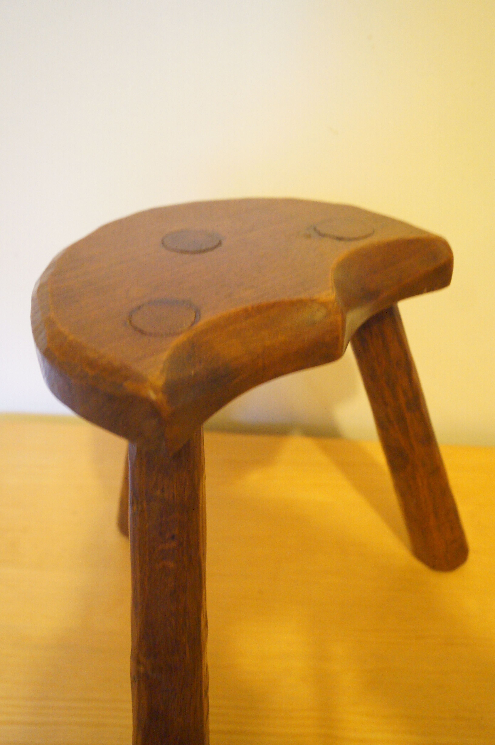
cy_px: 372
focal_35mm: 33
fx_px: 682
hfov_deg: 39.9
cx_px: 248
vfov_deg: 57.3
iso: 3200
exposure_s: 1/15
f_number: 4
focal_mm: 22
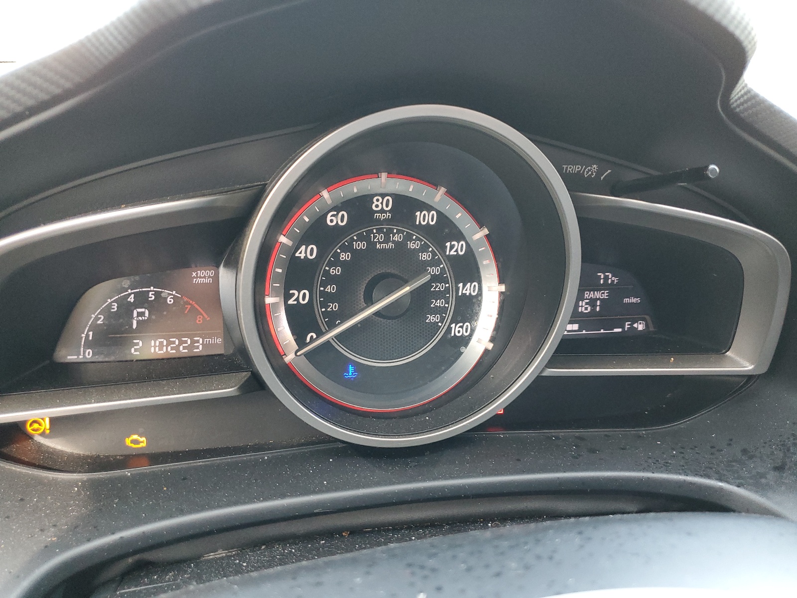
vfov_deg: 53.1
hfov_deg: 67.3
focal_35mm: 26
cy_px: 299
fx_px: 599
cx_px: 398
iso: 174
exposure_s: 1/60.2
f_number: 1.5
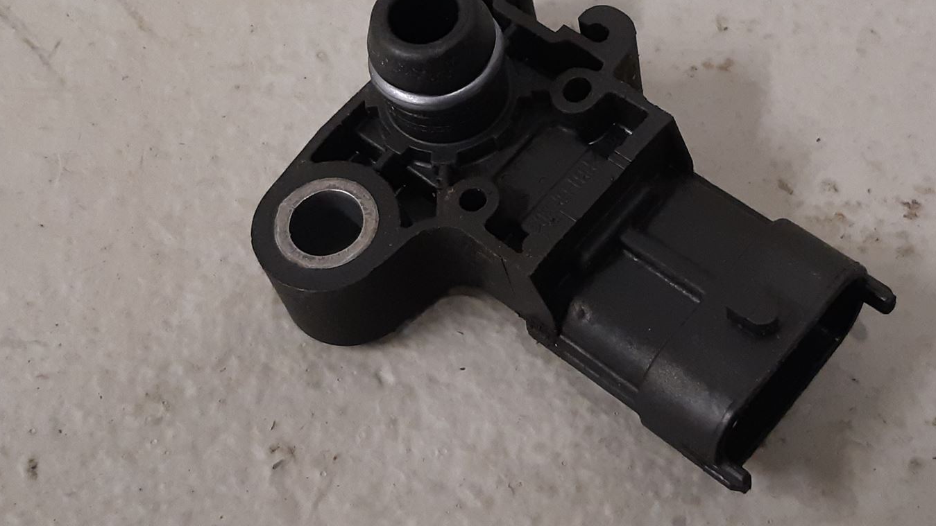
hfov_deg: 47.2
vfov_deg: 27.6
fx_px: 1067
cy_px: 193
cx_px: 538
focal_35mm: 43
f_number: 1.7
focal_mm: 3.93
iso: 250
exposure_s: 1/50
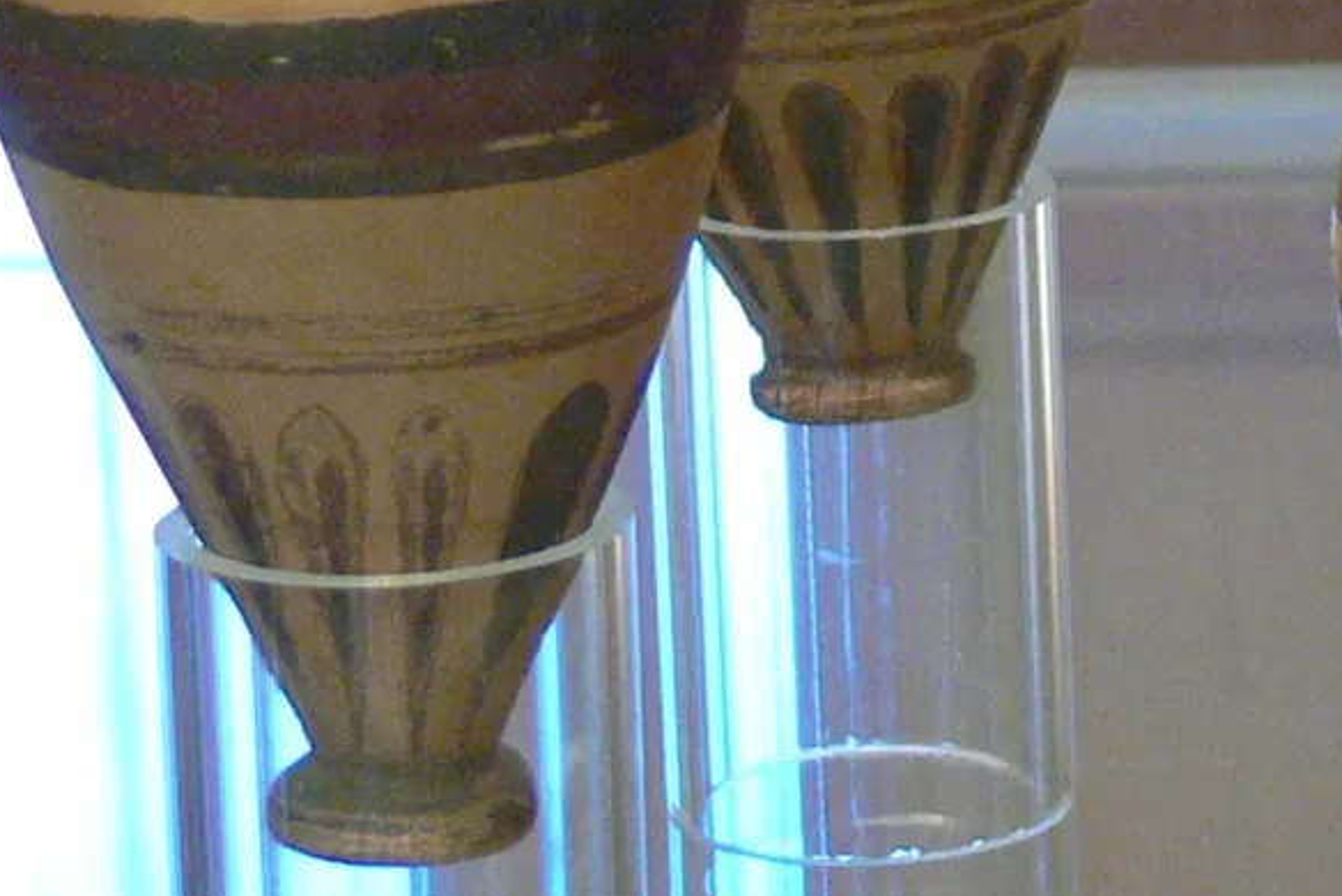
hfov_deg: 9.9
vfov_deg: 6.7
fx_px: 7645
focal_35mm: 205
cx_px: 1475
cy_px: 28
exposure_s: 1/15
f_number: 3.2
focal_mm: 12.8
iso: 200
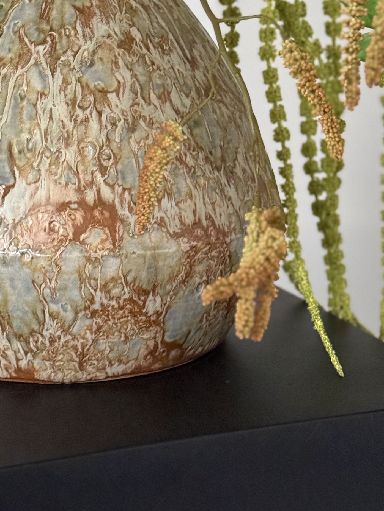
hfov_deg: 14.2
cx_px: 241
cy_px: 66
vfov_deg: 18.6
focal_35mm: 104
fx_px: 1538
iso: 500
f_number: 1.78
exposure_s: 1/39
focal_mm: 6.76
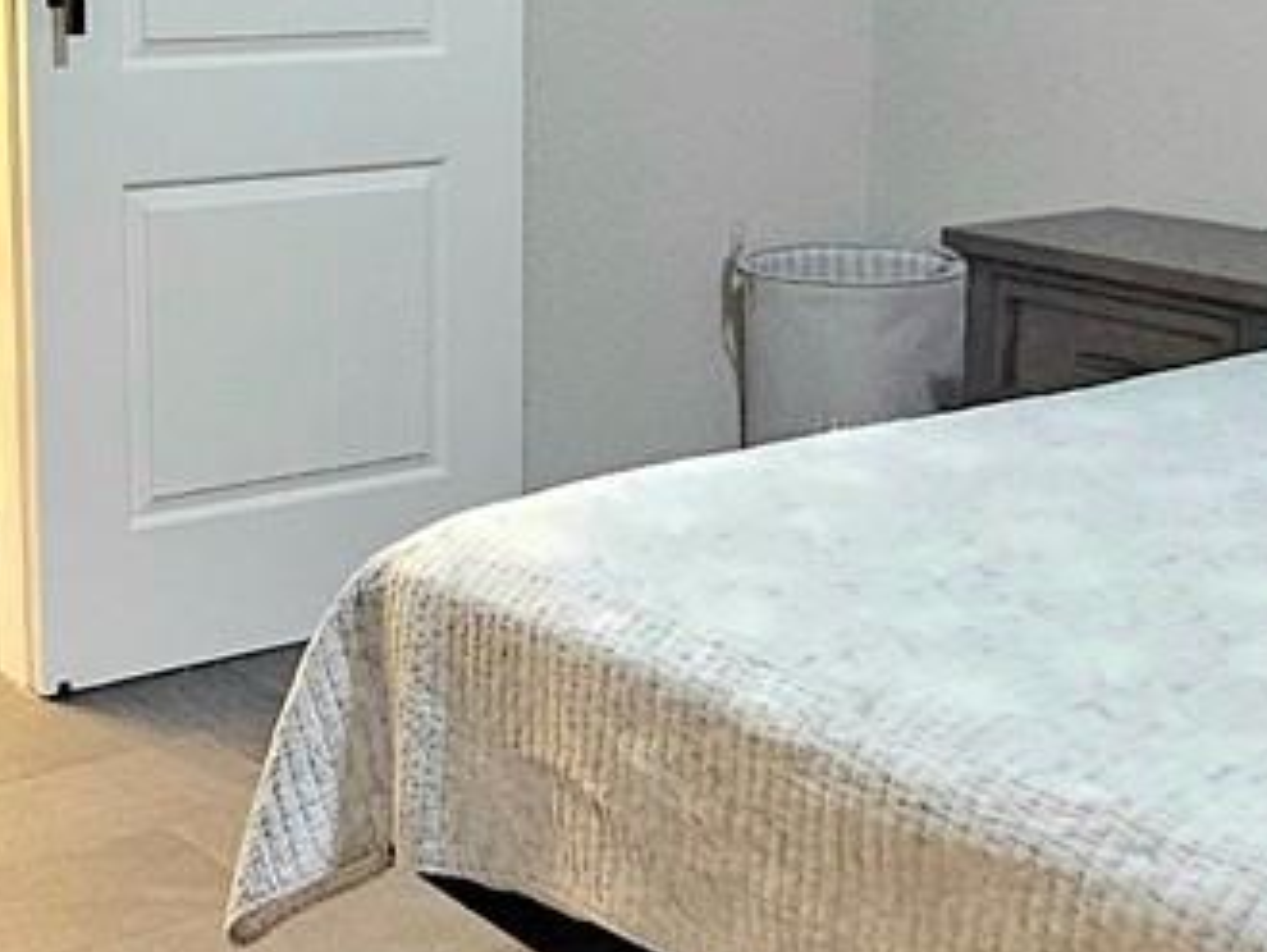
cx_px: 768
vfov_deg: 23.1
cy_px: 226
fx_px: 2308
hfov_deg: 30.6
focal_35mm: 63
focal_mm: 2.2
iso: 640
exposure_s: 1/30
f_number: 2.2
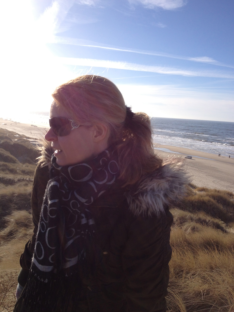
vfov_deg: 52.6
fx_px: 315
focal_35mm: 35
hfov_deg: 40.7
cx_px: 117
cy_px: 156
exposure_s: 1/2123
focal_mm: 4.28
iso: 50
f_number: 2.4
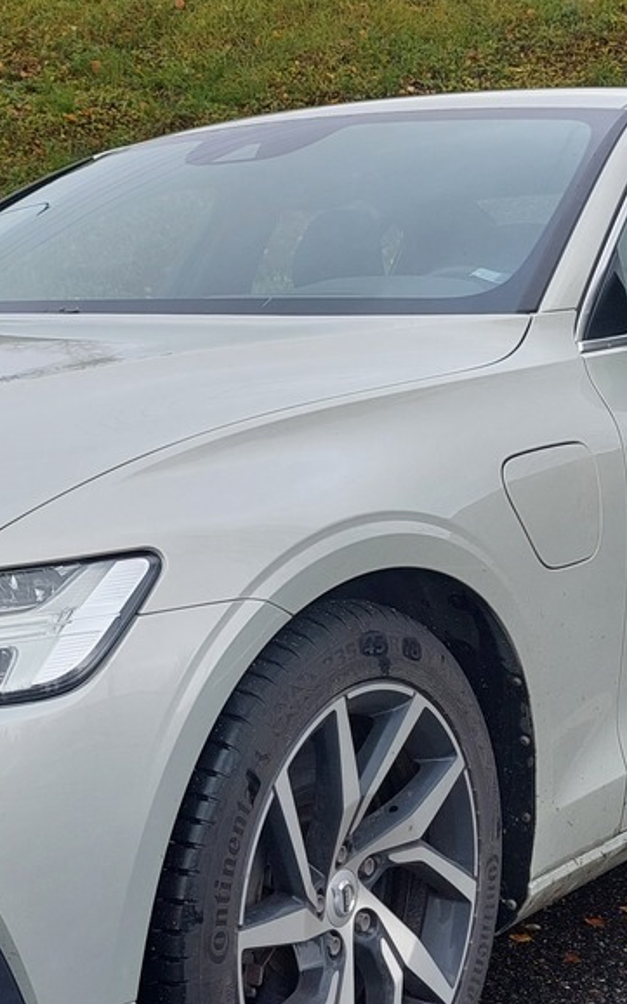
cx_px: 89
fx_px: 1805
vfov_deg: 31.1
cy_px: 483
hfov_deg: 19.4
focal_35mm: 66
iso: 40
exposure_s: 1/243
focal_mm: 5.23
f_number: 1.8
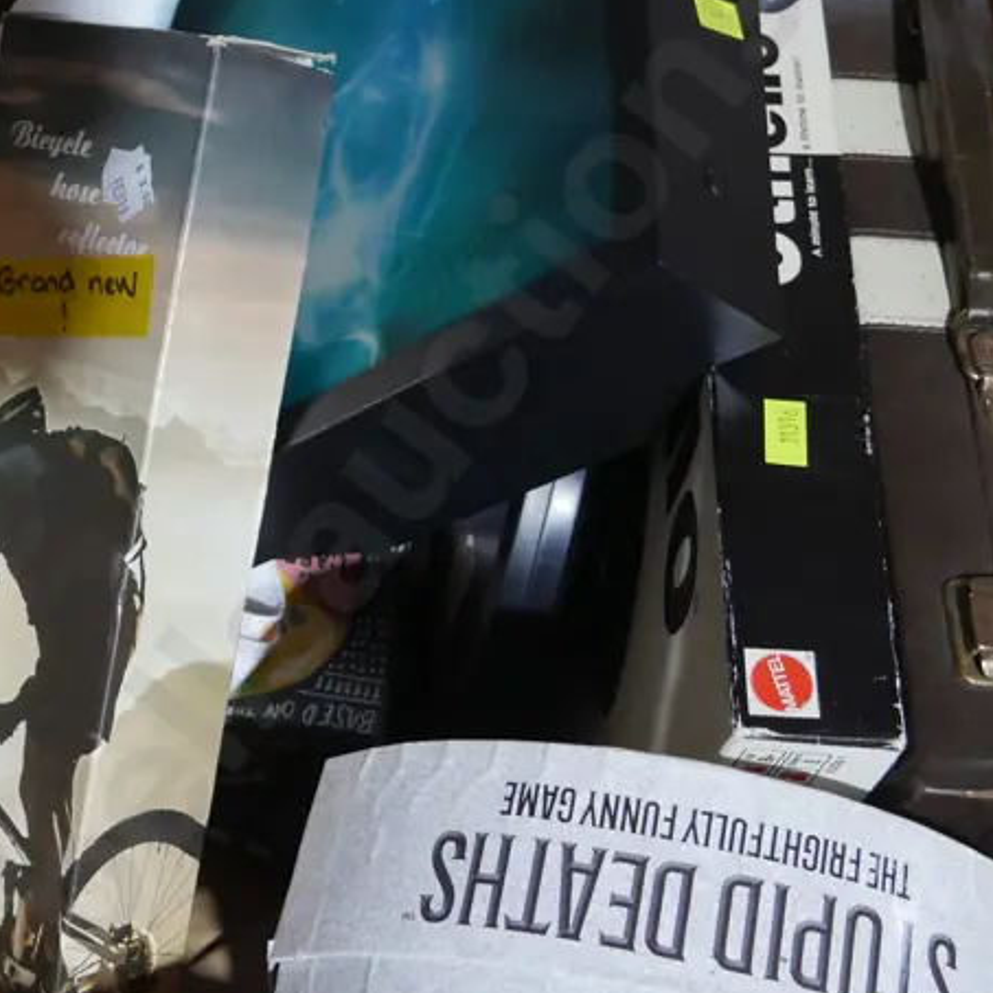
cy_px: 447
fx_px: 1817
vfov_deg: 30.5
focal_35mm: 56
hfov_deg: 30.5
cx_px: 418
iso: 640
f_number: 3.5
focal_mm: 14
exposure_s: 1/60
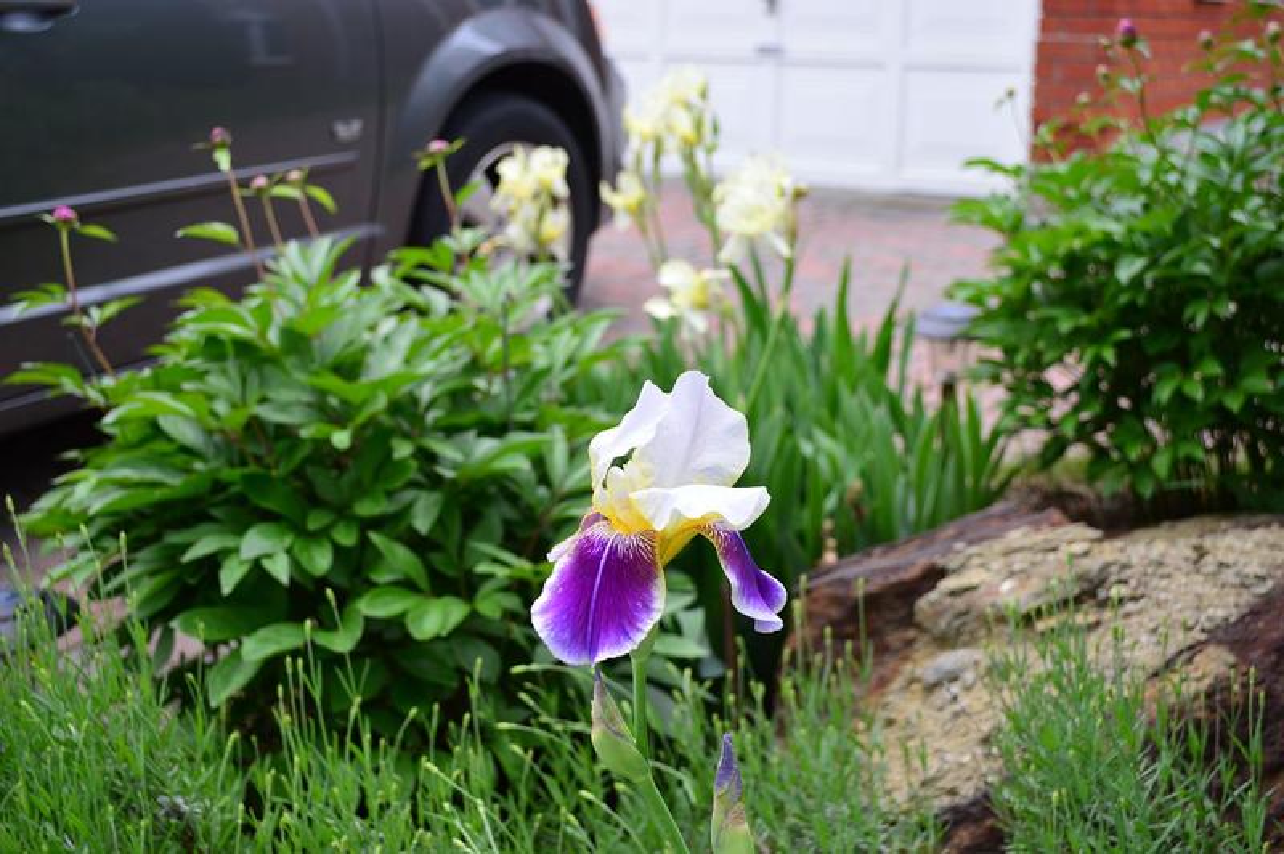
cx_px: 642
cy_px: 427
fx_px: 1497
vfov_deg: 31.8
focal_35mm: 42
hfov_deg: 46.4
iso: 100
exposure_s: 1/40
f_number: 4.5
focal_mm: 28
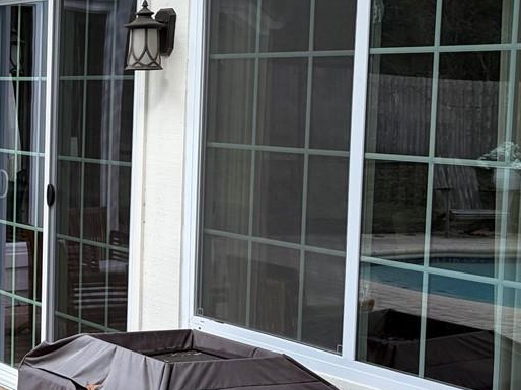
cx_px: -63
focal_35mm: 81
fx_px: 1219
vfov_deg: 18.2
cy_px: 201
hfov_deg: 22.6
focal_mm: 5.96
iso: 40
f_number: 1.6
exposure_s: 1/215
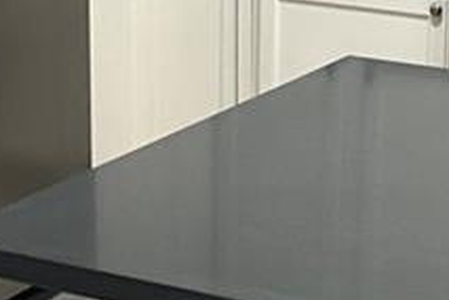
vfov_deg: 9.4
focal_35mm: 145
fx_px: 1808
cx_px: 339
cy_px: 48
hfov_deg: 14.1
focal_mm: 3
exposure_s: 1/60
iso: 125
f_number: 1.8
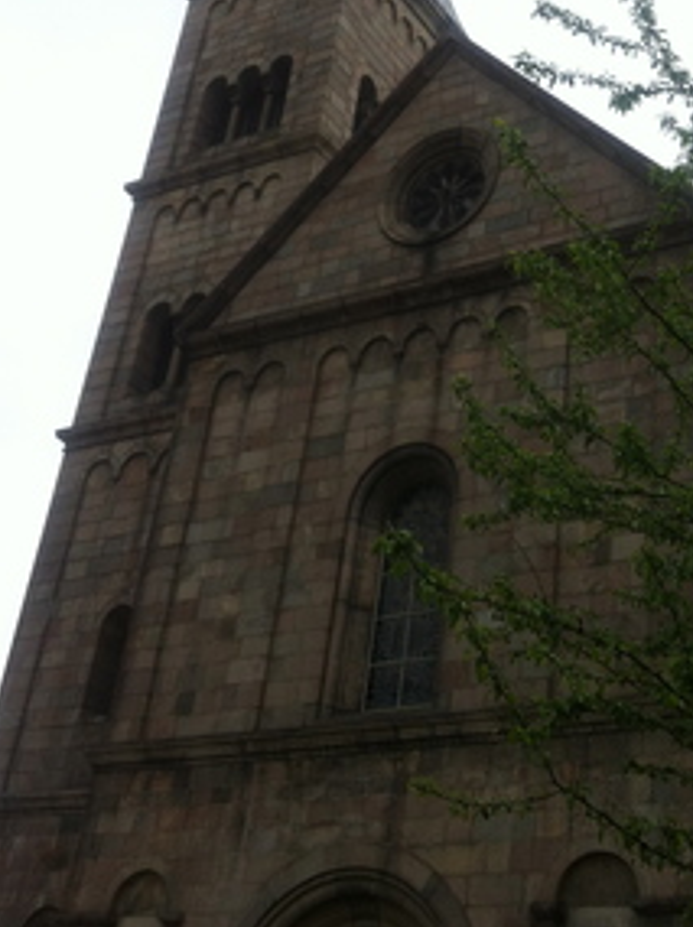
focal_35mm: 59
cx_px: 512
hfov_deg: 24.5
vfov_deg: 32.1
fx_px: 1578
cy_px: 224
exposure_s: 1/580
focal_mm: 3.85
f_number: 2.8
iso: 80
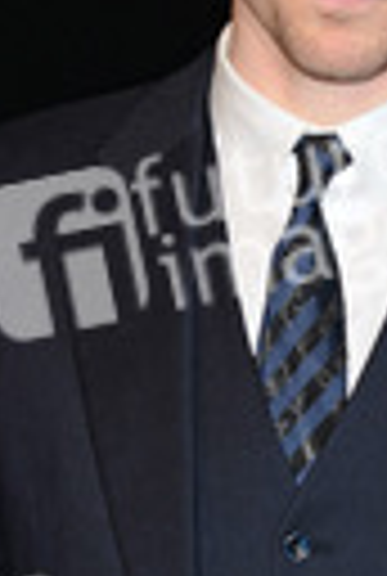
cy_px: 459
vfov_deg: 5.5
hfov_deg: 3.7
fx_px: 5998
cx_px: 340
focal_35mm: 374
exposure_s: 1/200
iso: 320
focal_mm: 80
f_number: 4.5
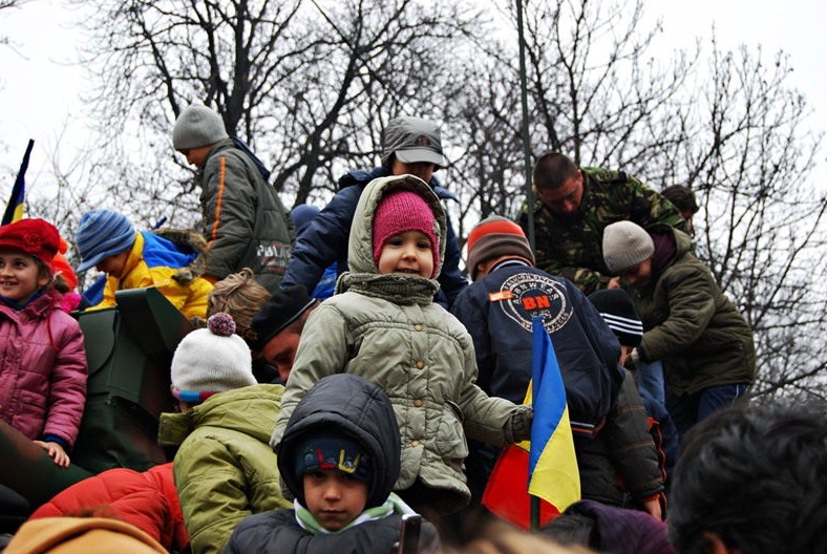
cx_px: 416
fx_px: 1576
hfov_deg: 29.4
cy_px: 277
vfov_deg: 19.9
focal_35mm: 69
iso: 400
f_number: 5.3
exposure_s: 1/125
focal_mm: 45
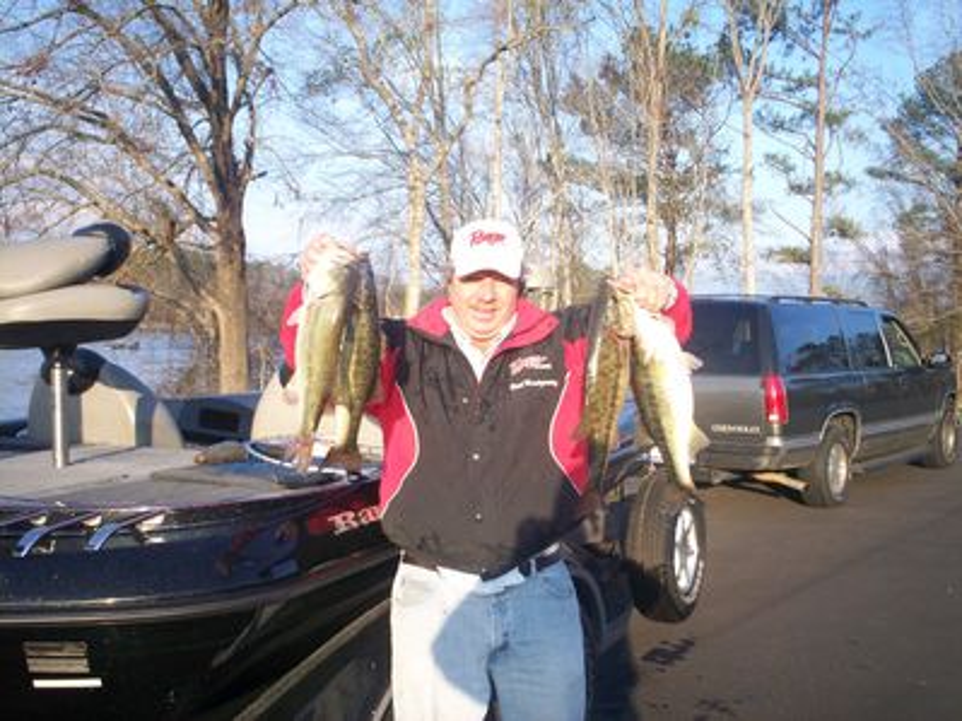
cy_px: 360
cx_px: 481
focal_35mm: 36
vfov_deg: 39.6
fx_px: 1000
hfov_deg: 51.4
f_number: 4.5
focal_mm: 6
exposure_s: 1/176
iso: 100
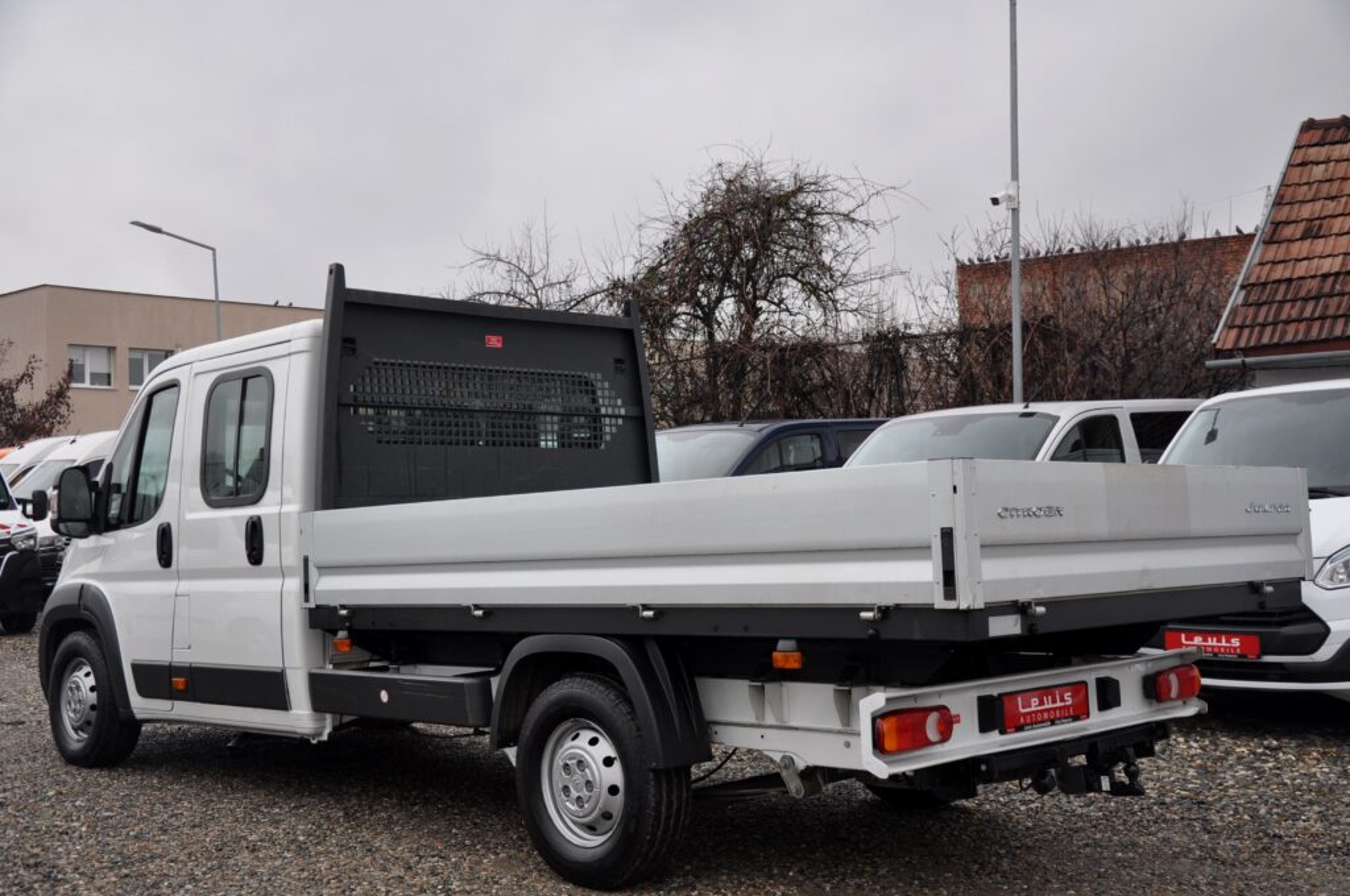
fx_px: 1461
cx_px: 675
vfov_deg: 34.1
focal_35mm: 39
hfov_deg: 49.6
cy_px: 448
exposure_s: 1/100
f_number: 5
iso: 500
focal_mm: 26
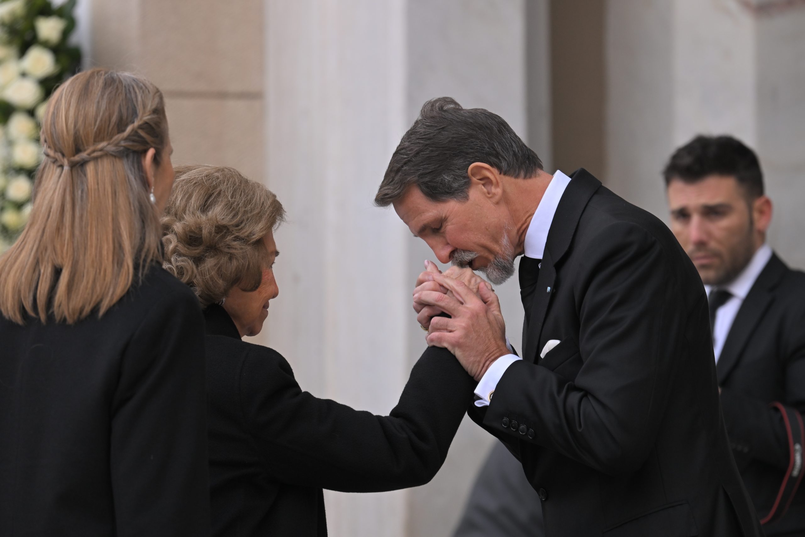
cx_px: 402
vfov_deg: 2.7
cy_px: 268
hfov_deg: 4.0
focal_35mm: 510
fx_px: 11404
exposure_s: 1/640
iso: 900
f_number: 7.1
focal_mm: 510
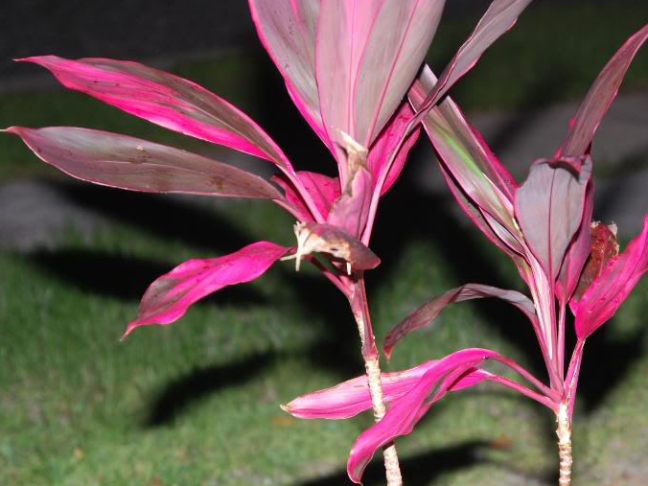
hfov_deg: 12.9
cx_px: 397
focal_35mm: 153
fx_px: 2864
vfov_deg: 9.7
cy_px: 177
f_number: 4.5
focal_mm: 70
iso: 360
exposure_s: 1/60
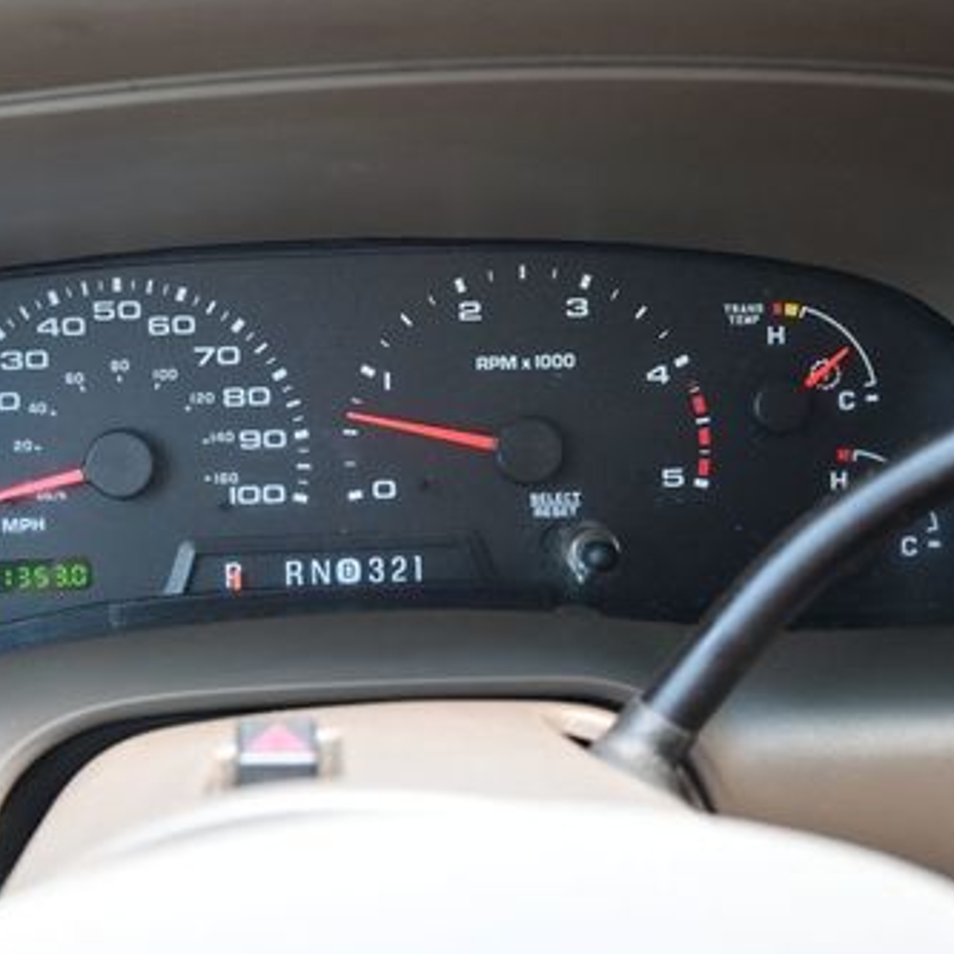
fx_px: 1566
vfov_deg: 33.9
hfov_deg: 33.6
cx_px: 332
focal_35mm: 50
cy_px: 498
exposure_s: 1/30
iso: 320
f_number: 3.8
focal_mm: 20.5
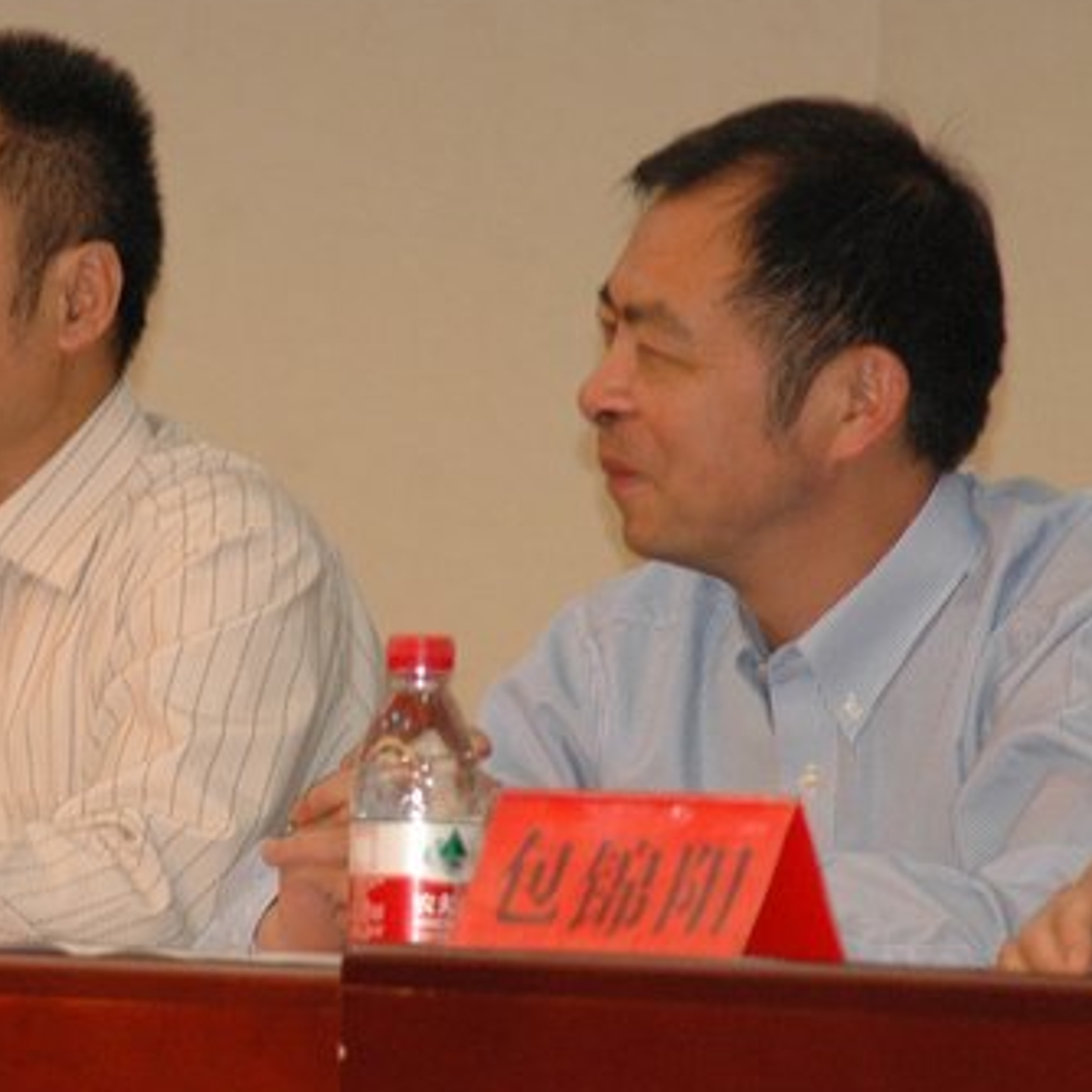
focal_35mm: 412
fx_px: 14705
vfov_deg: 4.3
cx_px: 26
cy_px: 505
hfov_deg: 4.2
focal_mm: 135
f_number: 5.6
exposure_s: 1/60
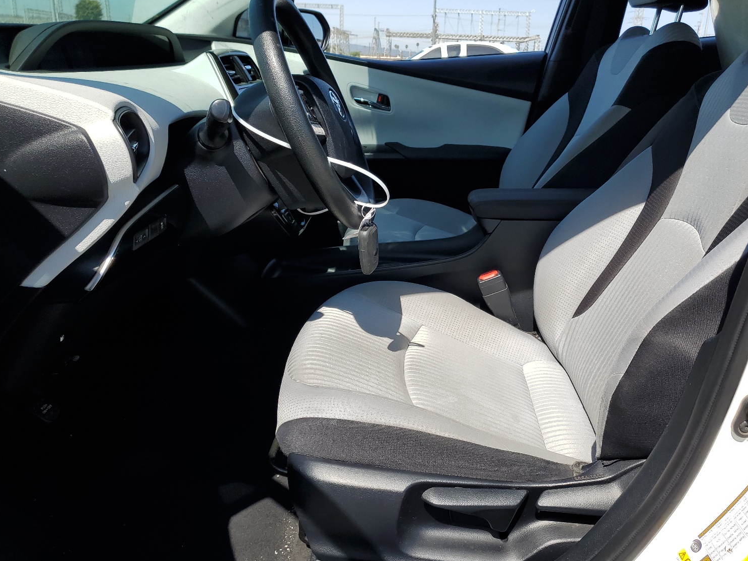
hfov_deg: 63.4
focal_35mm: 28
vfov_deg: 49.7
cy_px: 266
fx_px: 605
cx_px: 387
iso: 50
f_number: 1.5
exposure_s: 1/2500
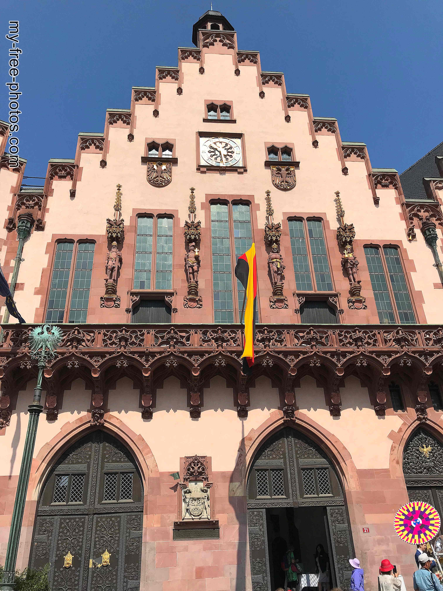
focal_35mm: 28
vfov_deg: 63.4
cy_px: 296
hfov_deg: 49.7
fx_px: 478
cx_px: 222
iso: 20
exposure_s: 1/3195
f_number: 1.8
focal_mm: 3.99
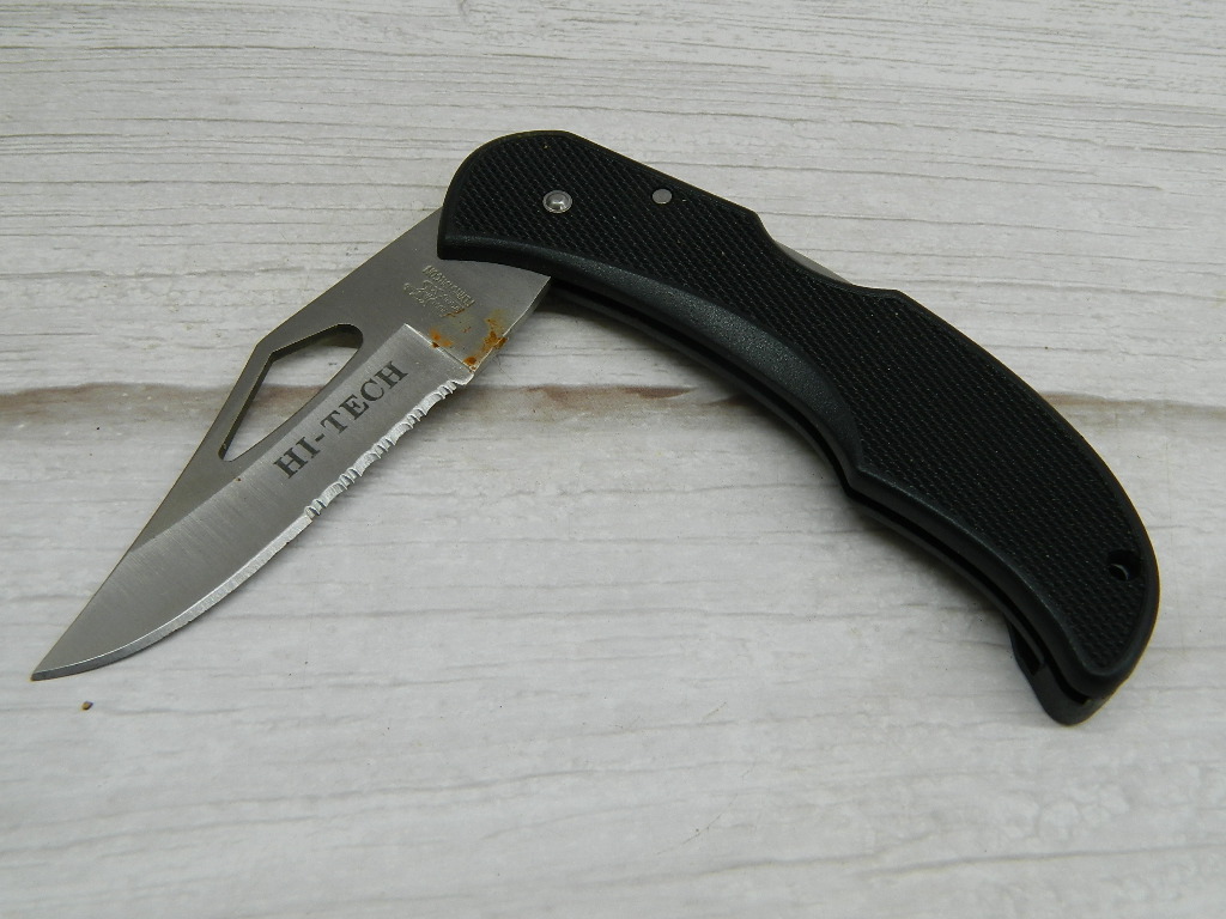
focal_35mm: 41
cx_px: 613
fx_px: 1452
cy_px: 460
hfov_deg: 45.8
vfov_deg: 35.1
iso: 80
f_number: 3.5
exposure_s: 1/40
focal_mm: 7.3
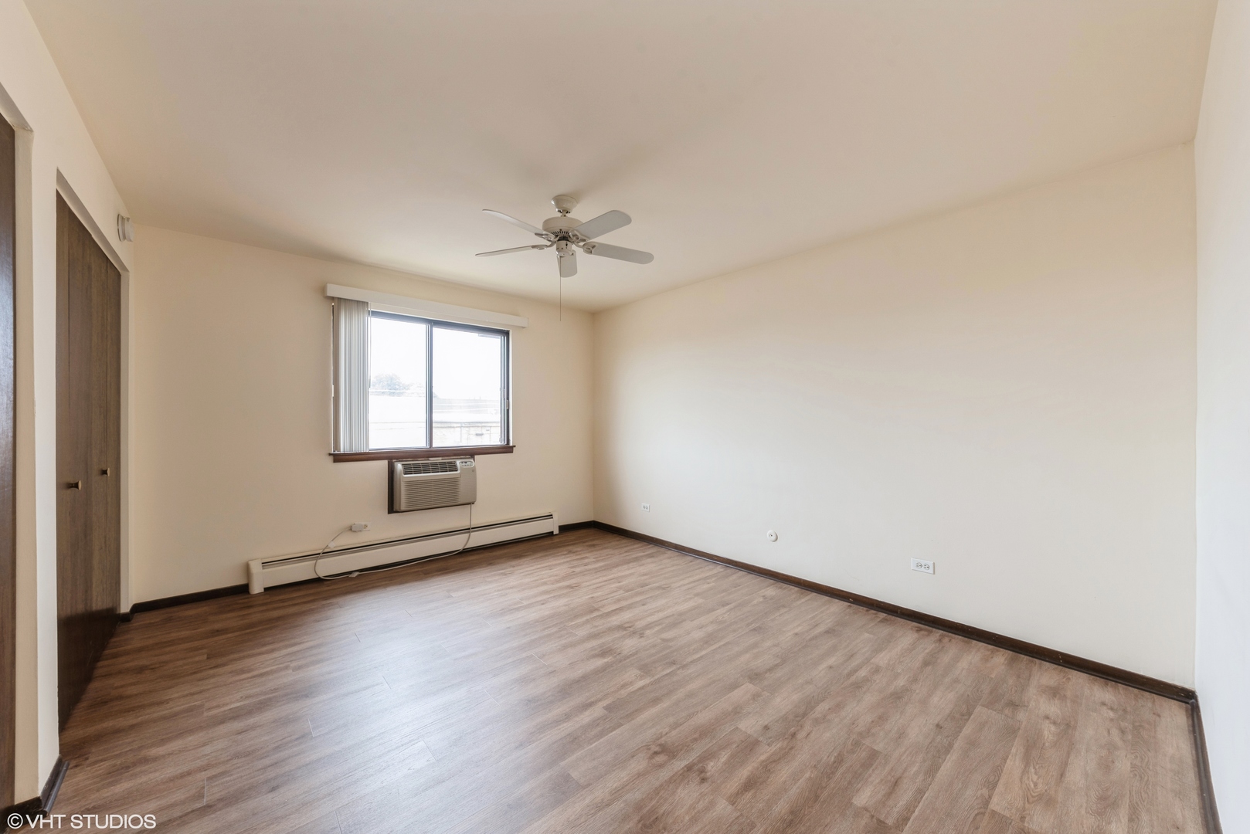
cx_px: 625
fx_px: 452
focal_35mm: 13
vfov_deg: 85.5
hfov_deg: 108.3
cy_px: 417
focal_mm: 13
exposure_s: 1/4
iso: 200
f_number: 9
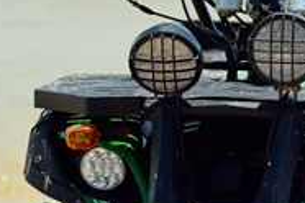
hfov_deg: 5.4
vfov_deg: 3.6
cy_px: 144
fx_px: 3194
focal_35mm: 377
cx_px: 480
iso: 160
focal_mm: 70
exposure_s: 1/1250
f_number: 3.2
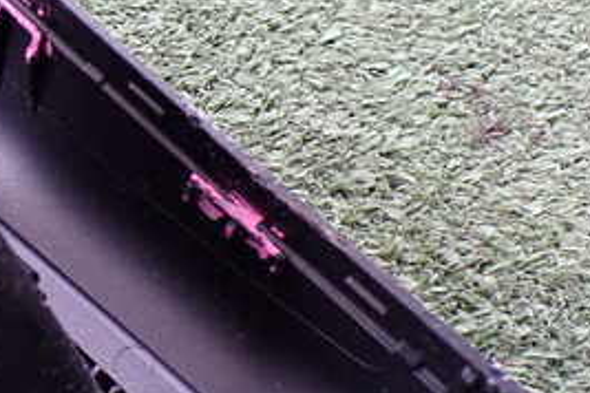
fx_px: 1147
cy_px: 84
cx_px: 29
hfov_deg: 27.5
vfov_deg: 19.3
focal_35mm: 70
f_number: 2.3
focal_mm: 5.4
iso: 320
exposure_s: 1/125
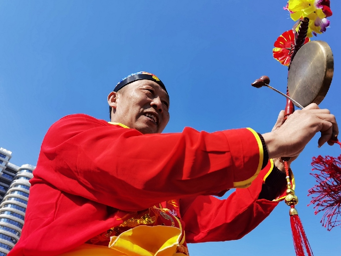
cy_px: 146
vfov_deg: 45.3
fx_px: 305
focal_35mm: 31
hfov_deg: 58.1
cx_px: 193
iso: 50
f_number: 1.9
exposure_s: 1/3922
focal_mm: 6.71
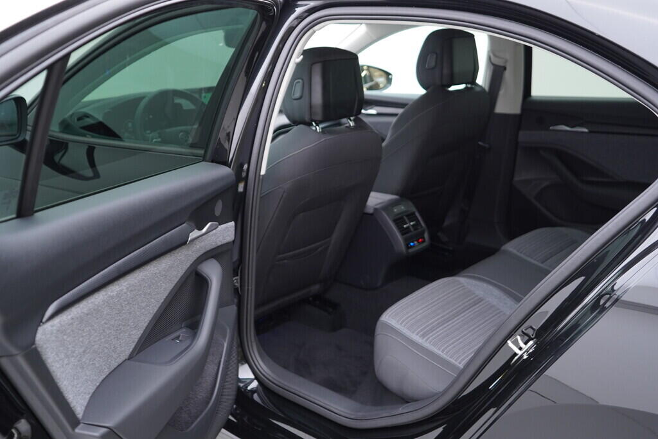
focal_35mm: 36
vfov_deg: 36.9
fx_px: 658
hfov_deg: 53.1
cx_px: 329
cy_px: 220
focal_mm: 24
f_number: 2.8
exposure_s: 1/40
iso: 250
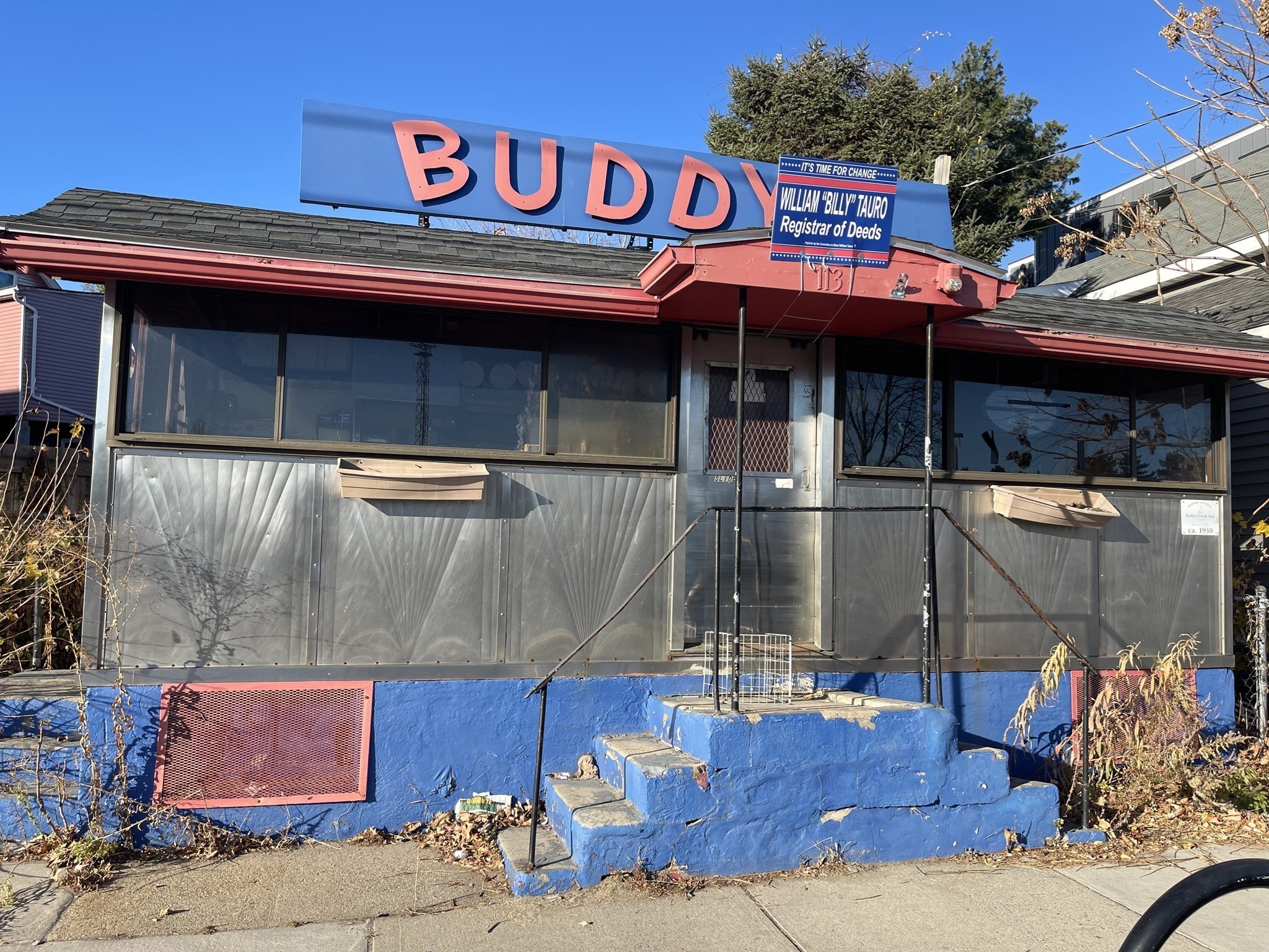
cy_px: 476
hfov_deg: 69.4
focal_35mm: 25
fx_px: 916
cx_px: 634
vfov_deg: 54.9
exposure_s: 1/1618
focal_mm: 5.1
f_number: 1.6
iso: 32
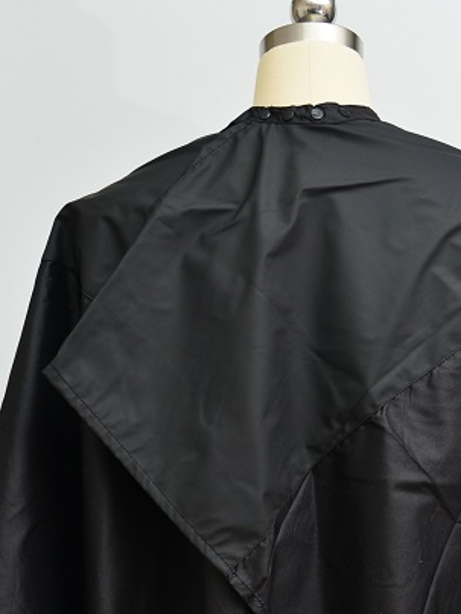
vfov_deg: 27.4
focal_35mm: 67
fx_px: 1190
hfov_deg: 21.8
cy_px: 609
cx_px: 316
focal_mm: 32
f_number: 5.6
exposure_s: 1/100
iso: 800
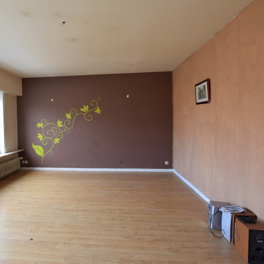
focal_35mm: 20
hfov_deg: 72.5
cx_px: 87
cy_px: 129
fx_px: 173
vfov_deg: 74.8
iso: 100
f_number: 8
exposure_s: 1/4
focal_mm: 10
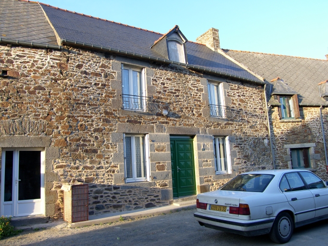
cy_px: 123
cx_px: 164
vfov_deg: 49.8
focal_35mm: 28
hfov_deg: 63.4
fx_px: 265
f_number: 3.2
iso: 50
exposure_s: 1/200
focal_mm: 7.4
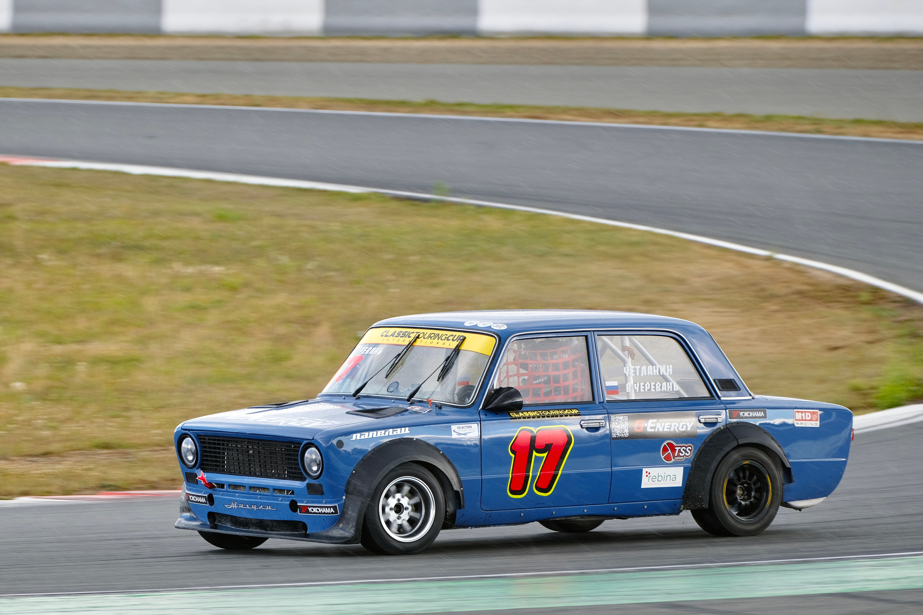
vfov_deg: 5.5
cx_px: 462
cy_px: 308
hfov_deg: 8.3
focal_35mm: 248
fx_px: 6358
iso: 200
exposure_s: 1/250
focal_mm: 165.1
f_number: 5
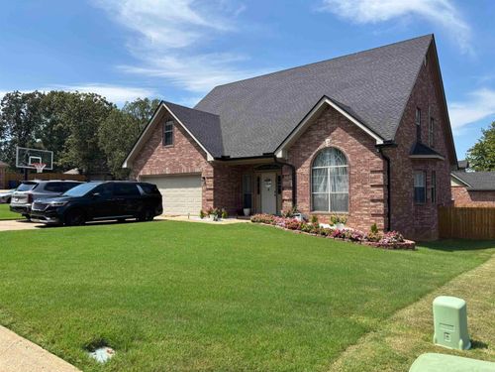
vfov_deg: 53.1
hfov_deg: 67.3
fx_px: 372
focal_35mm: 26
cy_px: 186
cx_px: 248
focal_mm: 5.96
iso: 50
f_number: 1.6
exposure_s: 1/2288
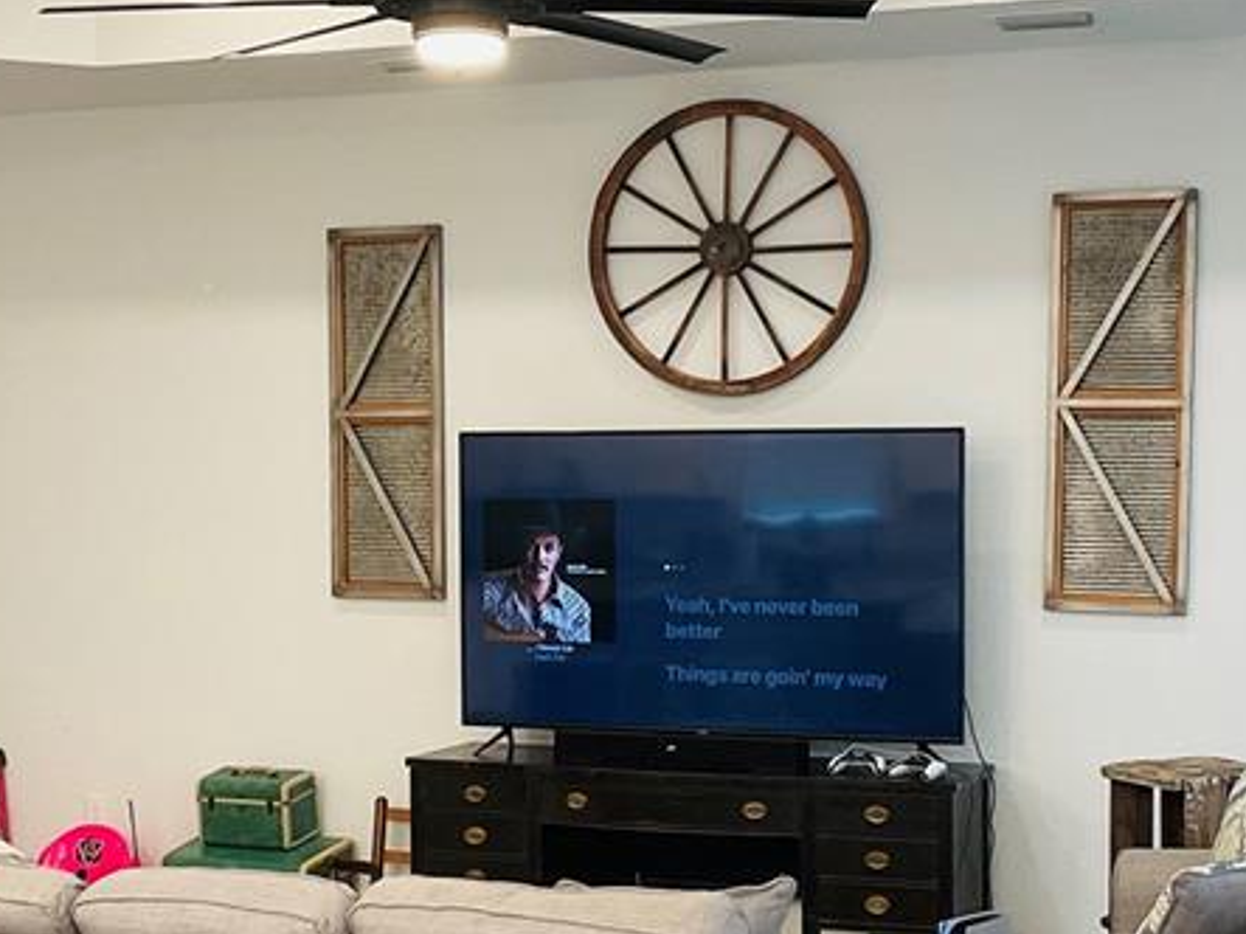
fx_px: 2411
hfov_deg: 29.0
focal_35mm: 67
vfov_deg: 21.9
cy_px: 577
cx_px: 636
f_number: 1.8
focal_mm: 3
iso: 80
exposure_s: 1/60
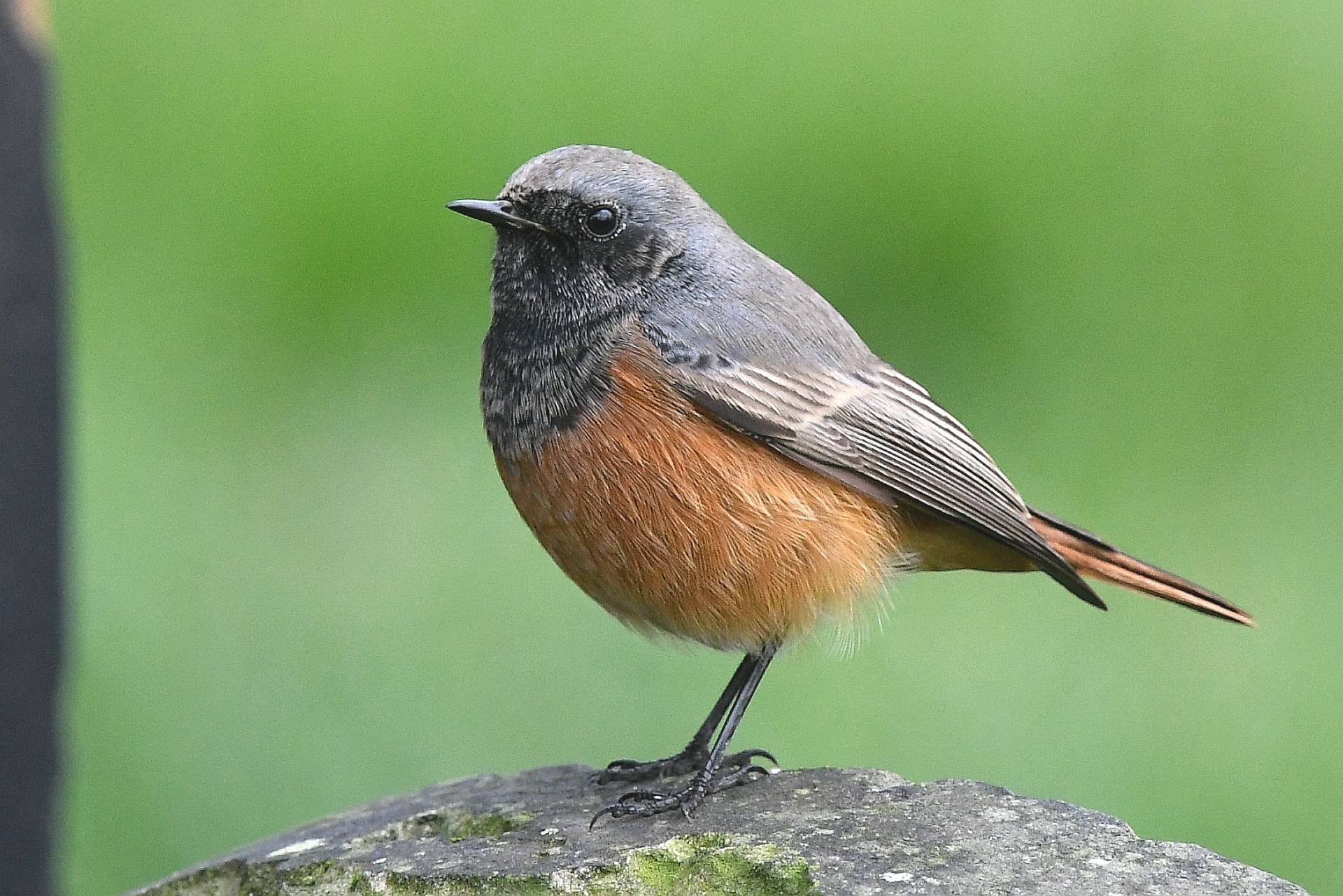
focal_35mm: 840
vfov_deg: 1.6
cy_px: 448
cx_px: 672
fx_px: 31334
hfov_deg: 2.5
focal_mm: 420
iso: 1600
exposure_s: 1/640
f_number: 5.6
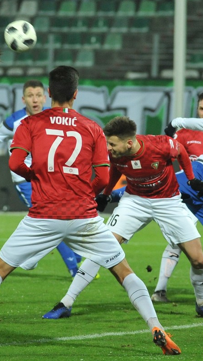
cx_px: 109
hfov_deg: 3.8
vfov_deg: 6.8
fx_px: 3023
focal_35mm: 316
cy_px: 180
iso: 3200
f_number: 4
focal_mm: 200
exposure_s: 1/640
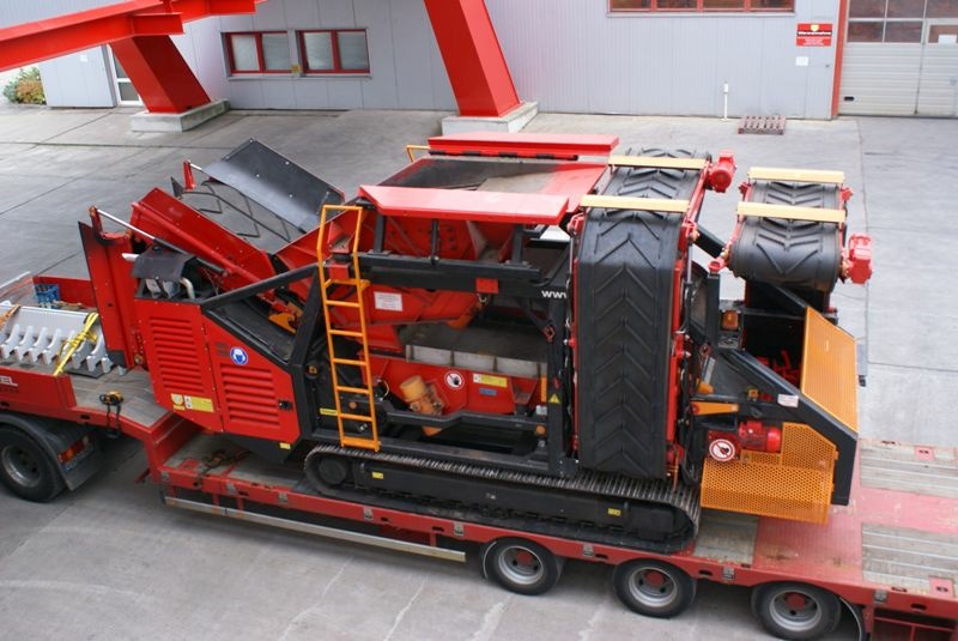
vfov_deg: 36.9
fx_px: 959
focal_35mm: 36
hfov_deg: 53.1
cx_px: 479
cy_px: 320
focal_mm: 24
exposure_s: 1/40
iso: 250
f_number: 4.5
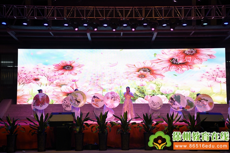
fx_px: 383
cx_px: 115
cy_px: 76
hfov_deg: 33.4
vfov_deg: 22.6
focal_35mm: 60
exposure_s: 1/40
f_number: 4.5
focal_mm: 40
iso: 100
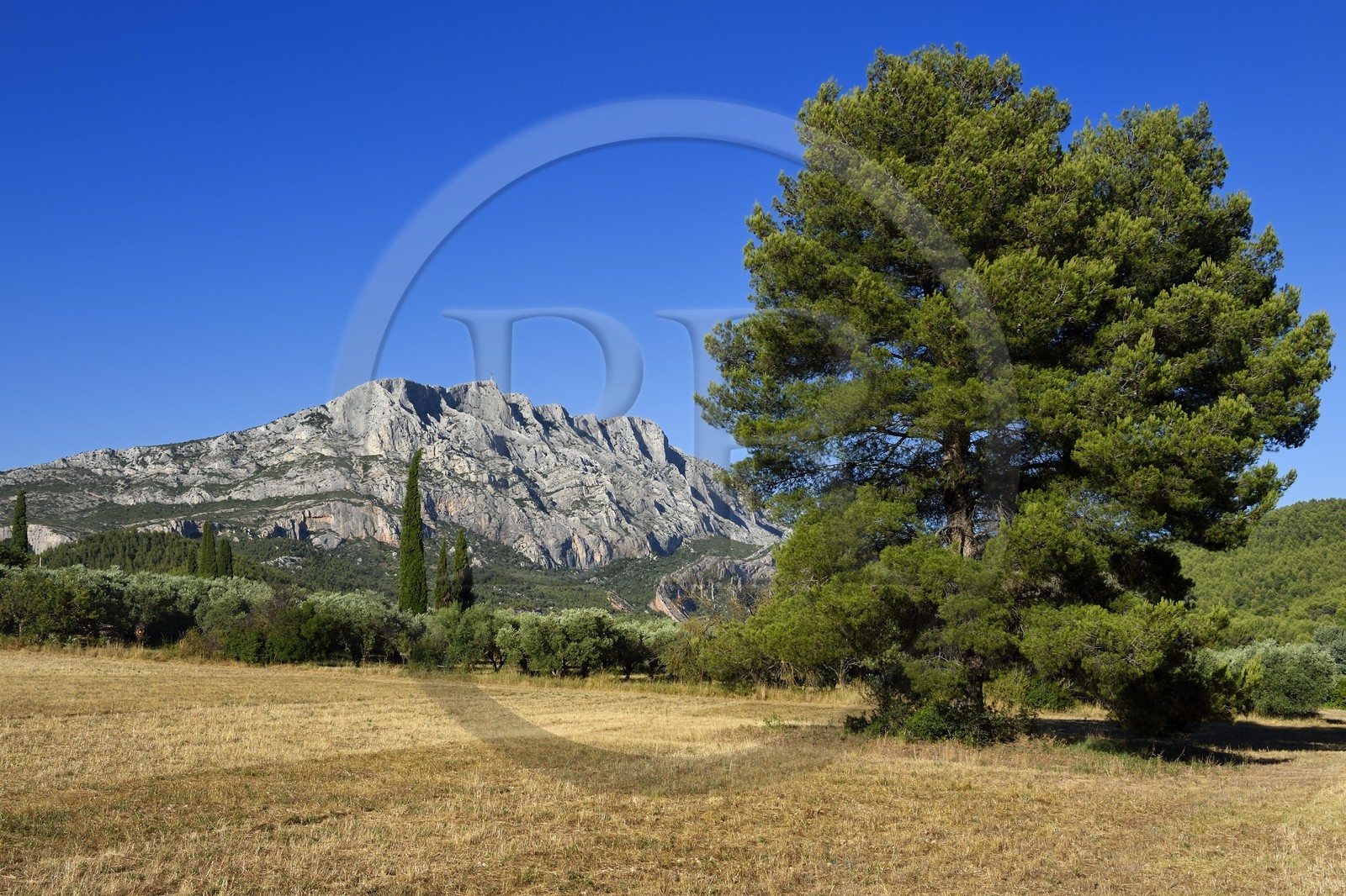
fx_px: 1570
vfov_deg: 31.9
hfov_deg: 46.4
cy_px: 448
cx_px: 673
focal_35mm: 42
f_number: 14
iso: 200
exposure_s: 1/250
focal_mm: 42
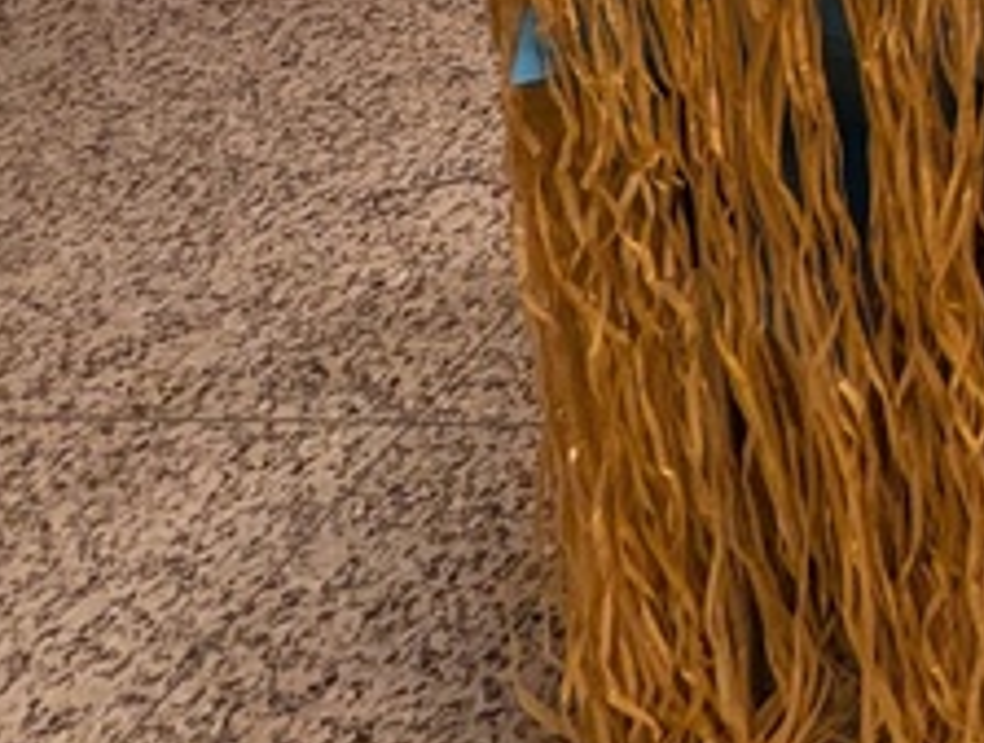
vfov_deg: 15.0
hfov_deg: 18.3
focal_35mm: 73
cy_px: -881
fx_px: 2080
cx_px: 1942
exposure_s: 1/50.2
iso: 129
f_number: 2.2
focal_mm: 2.35
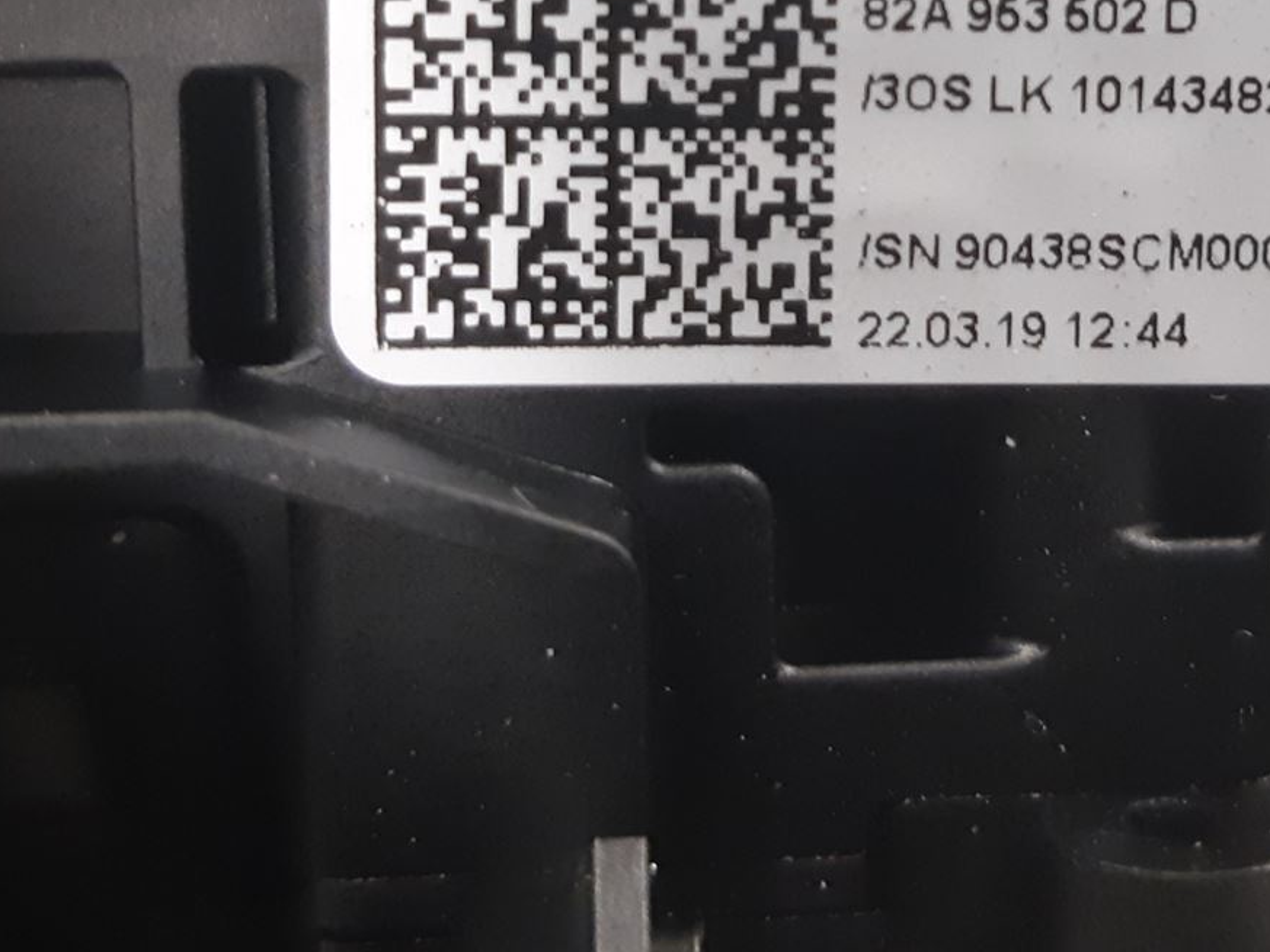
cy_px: 103
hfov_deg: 31.5
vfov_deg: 23.4
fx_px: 2238
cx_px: 823
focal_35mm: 61
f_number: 1.7
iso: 200
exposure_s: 1/33
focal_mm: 3.93
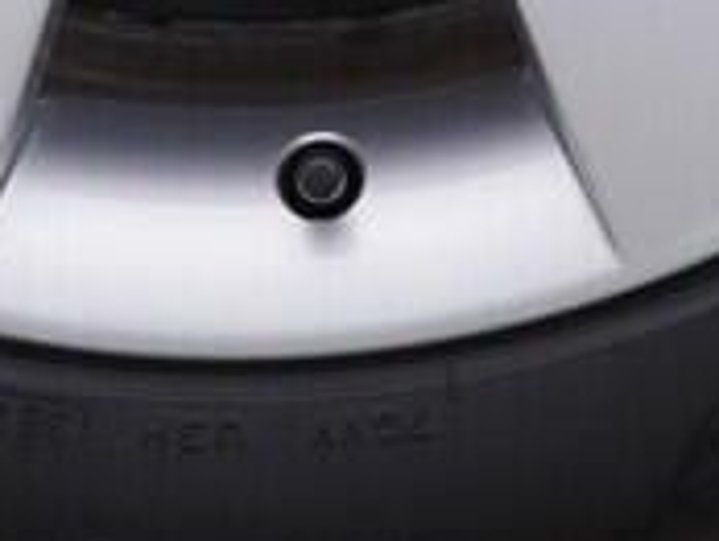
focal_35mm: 286
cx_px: 479
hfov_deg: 6.9
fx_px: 5949
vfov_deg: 4.9
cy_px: -1123
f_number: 4
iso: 125
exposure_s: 1/80
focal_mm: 24
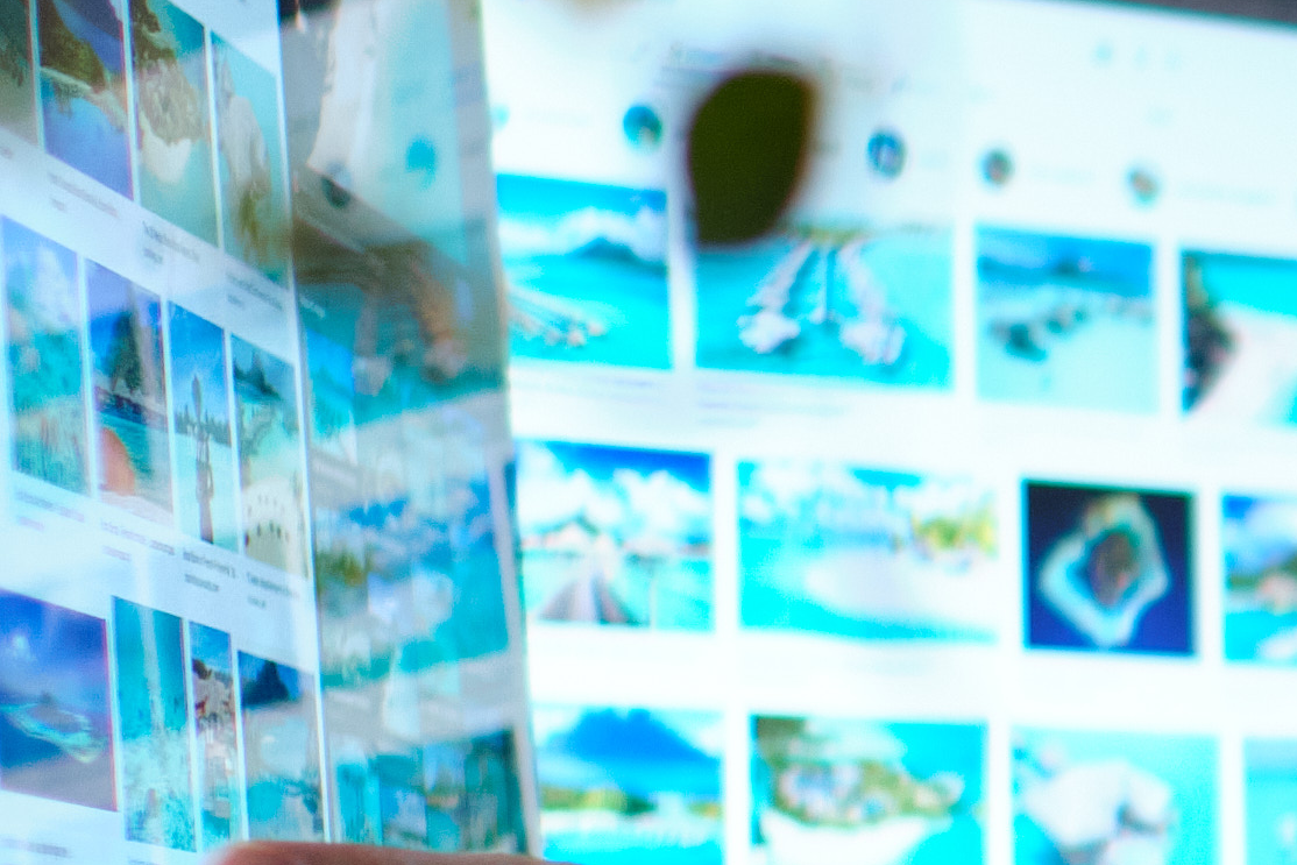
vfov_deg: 7.0
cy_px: 871
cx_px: 2515
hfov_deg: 9.8
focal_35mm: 196
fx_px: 7062
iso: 400
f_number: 1.8
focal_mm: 23
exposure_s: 1/200
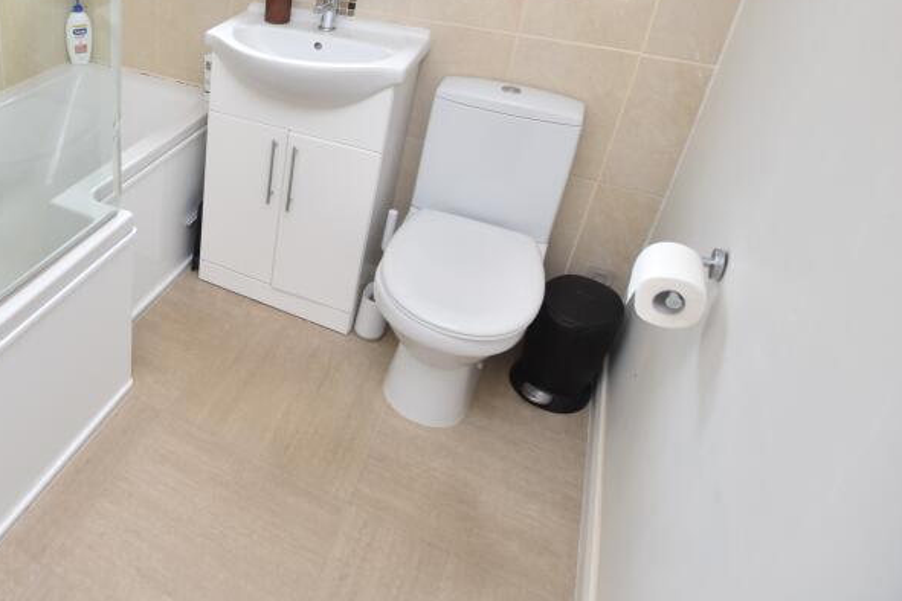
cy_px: 133
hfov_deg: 61.5
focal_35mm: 26
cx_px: 137
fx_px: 651
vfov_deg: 47.3
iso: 100
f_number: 3.5
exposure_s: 1/40
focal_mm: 10
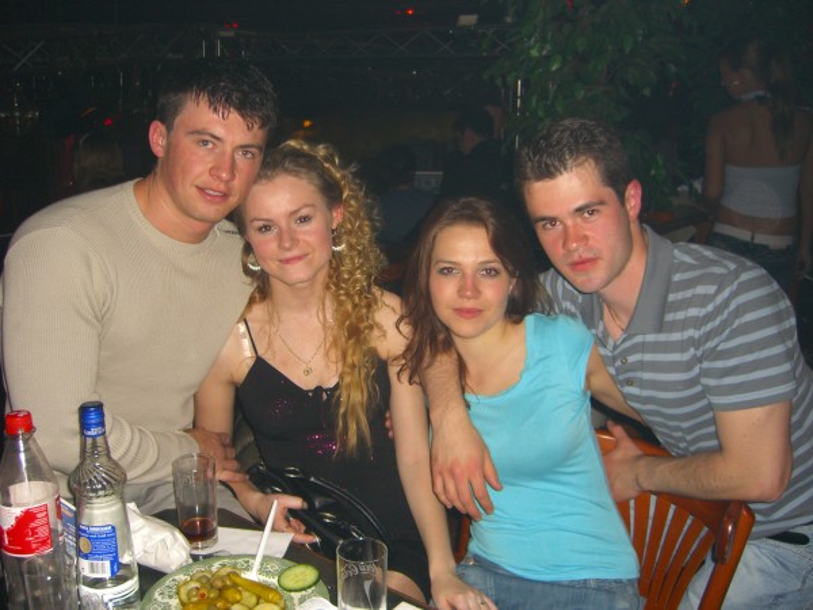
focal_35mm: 38
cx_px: 406
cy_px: 305
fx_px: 892
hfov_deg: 49.0
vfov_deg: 37.7
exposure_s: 1/60
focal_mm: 7.9
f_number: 2.8
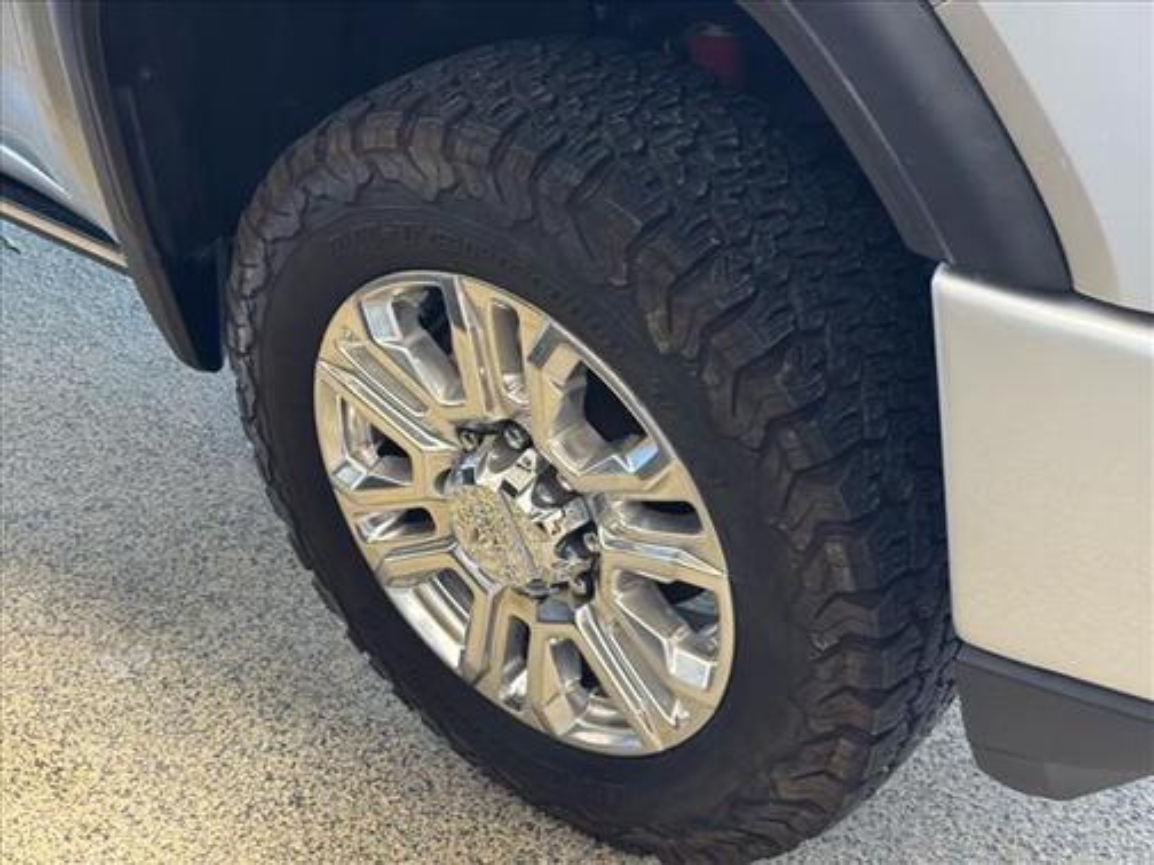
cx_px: 577
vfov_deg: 30.3
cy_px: 432
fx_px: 1600
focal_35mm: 48
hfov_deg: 39.7
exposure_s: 1/40
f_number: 1.78
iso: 320
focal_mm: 6.76
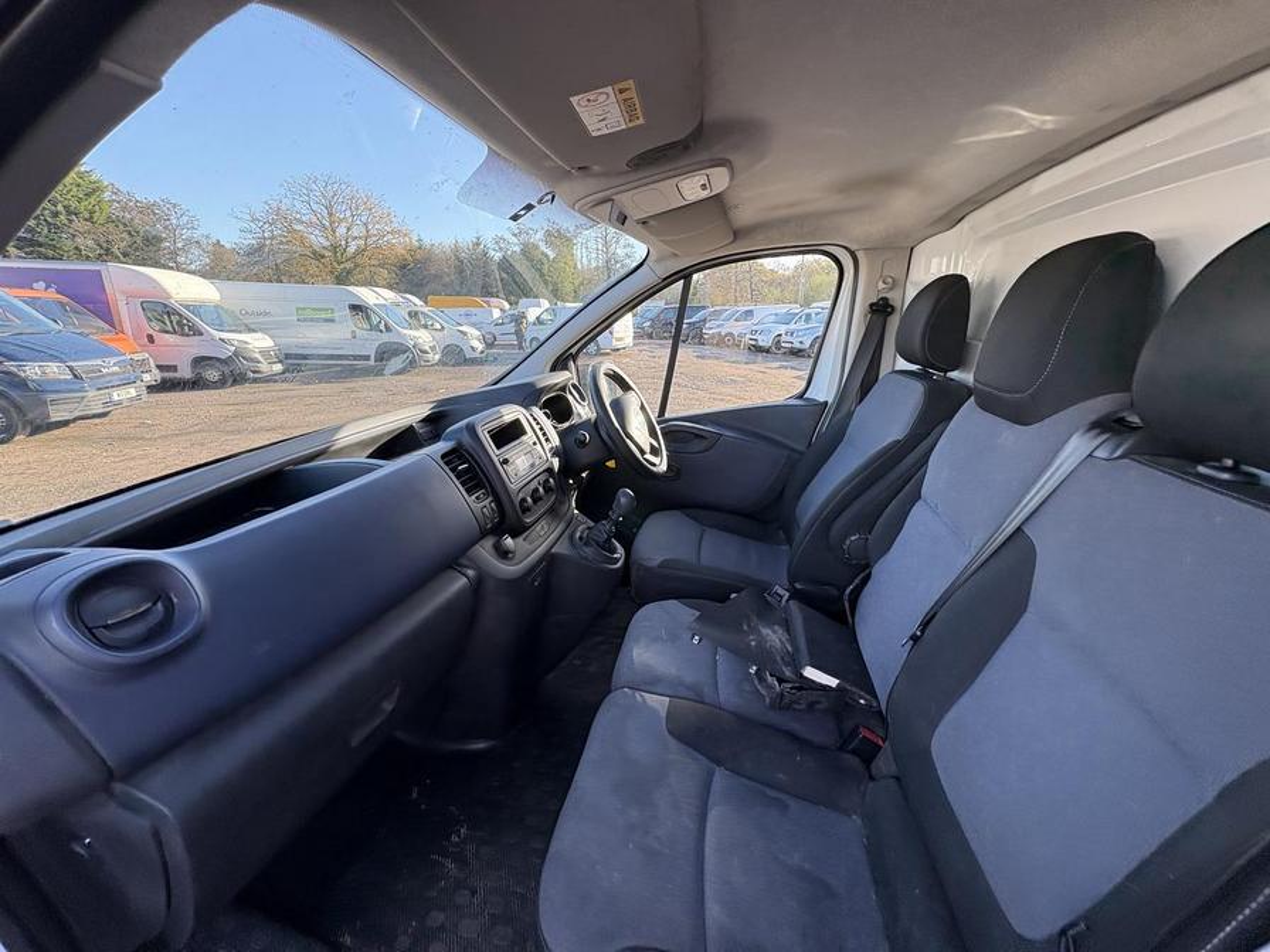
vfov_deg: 85.7
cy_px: 476
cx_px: 635
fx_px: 514
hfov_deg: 102.1
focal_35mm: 14
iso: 64
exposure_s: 1/139
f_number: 2.2
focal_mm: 2.22
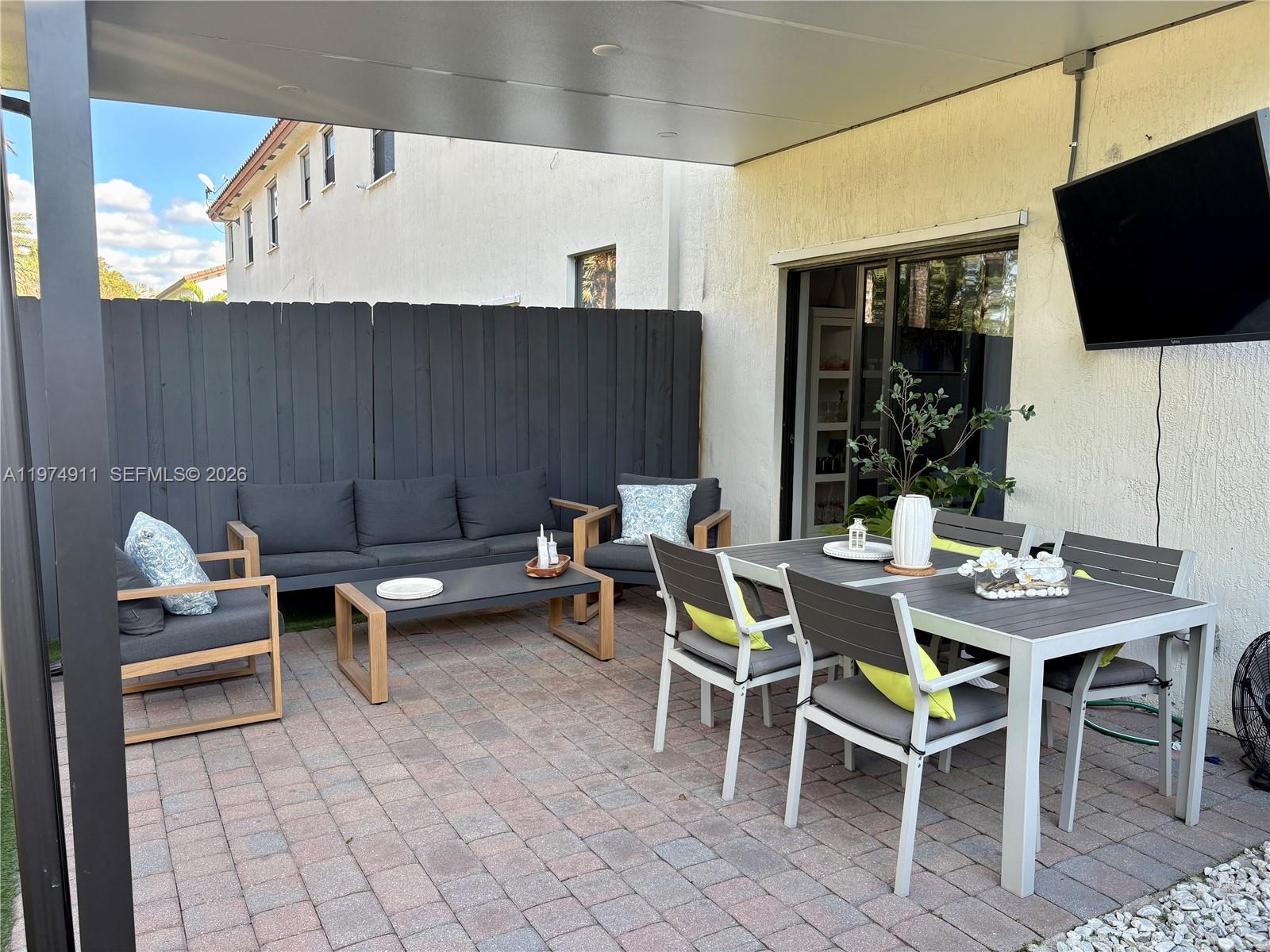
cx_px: 635
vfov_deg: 53.1
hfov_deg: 67.3
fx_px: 954
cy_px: 476
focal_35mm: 26
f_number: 1.6
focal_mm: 5.96
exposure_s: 1/232
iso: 40
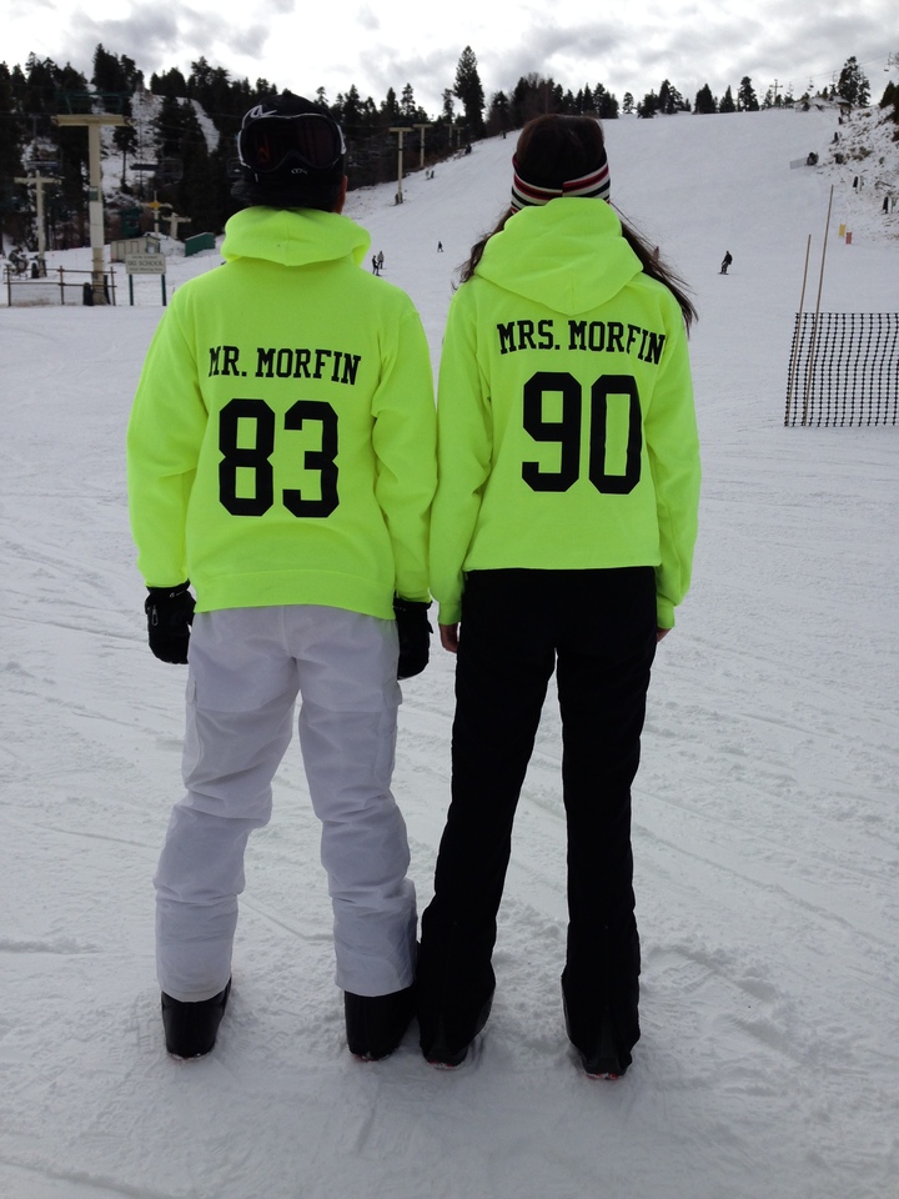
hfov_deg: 42.9
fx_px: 1143
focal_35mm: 33
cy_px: 600
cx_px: 450
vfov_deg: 55.4
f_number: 2.4
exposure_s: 1/2857
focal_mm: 4.12
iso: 50
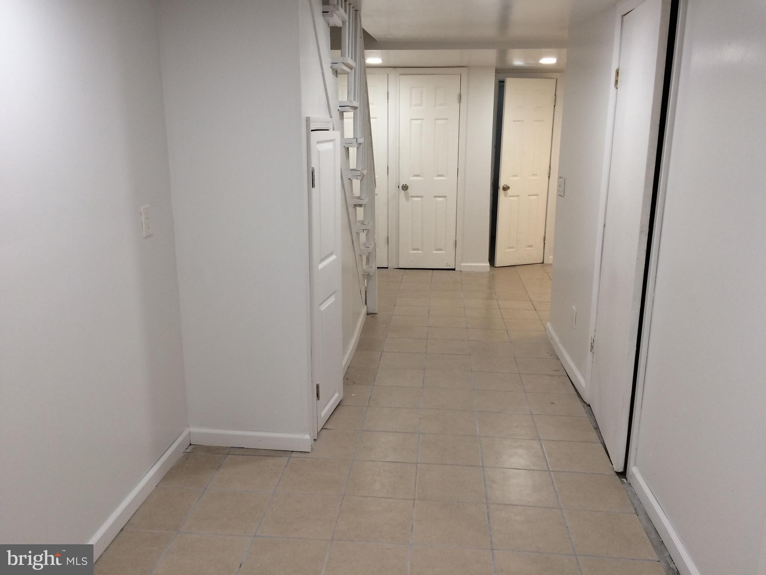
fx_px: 642
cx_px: 383
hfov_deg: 61.7
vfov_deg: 48.2
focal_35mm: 29
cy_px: 288
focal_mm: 4.15
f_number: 2.2
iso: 32
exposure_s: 1/30
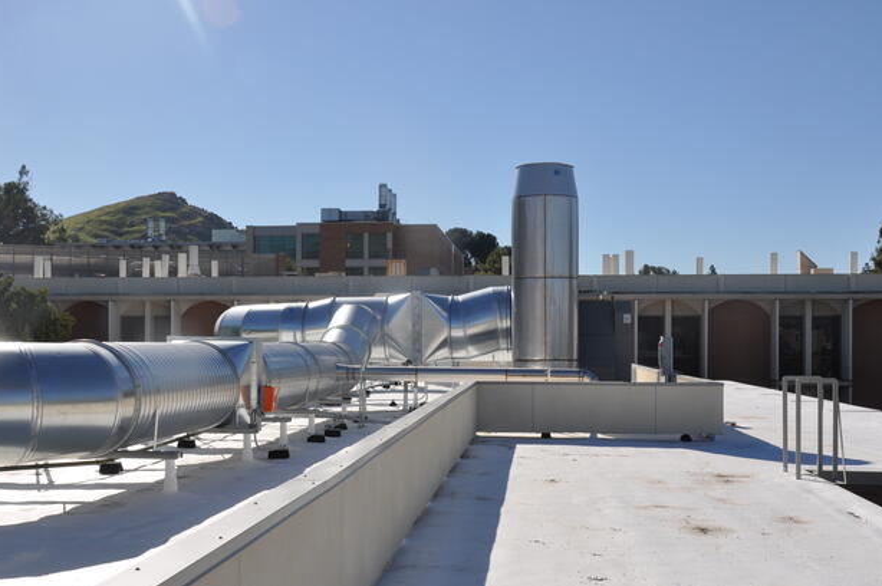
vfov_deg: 31.1
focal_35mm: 43
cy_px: 337
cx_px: 403
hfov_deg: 45.4
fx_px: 1052
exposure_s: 1/500
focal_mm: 24
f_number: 11
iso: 200
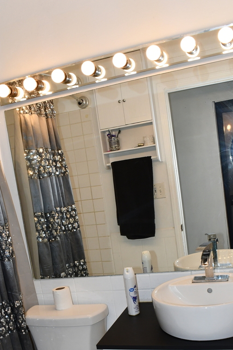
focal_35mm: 43
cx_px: 101
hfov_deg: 31.2
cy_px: 232
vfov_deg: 44.8
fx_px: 417
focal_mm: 20
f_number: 10
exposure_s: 1/250
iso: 800
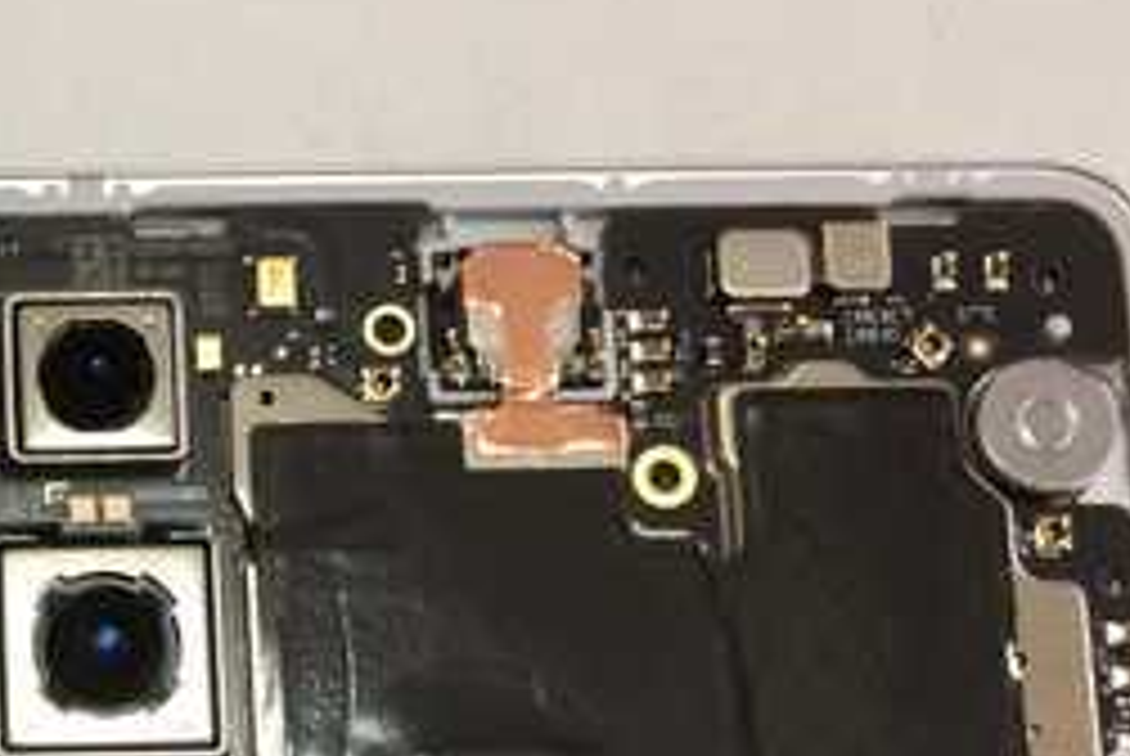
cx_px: -239
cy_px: 992
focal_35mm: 78
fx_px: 2451
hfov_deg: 23.6
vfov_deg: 16.5
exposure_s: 1/30
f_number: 2.2
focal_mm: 4.15
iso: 64
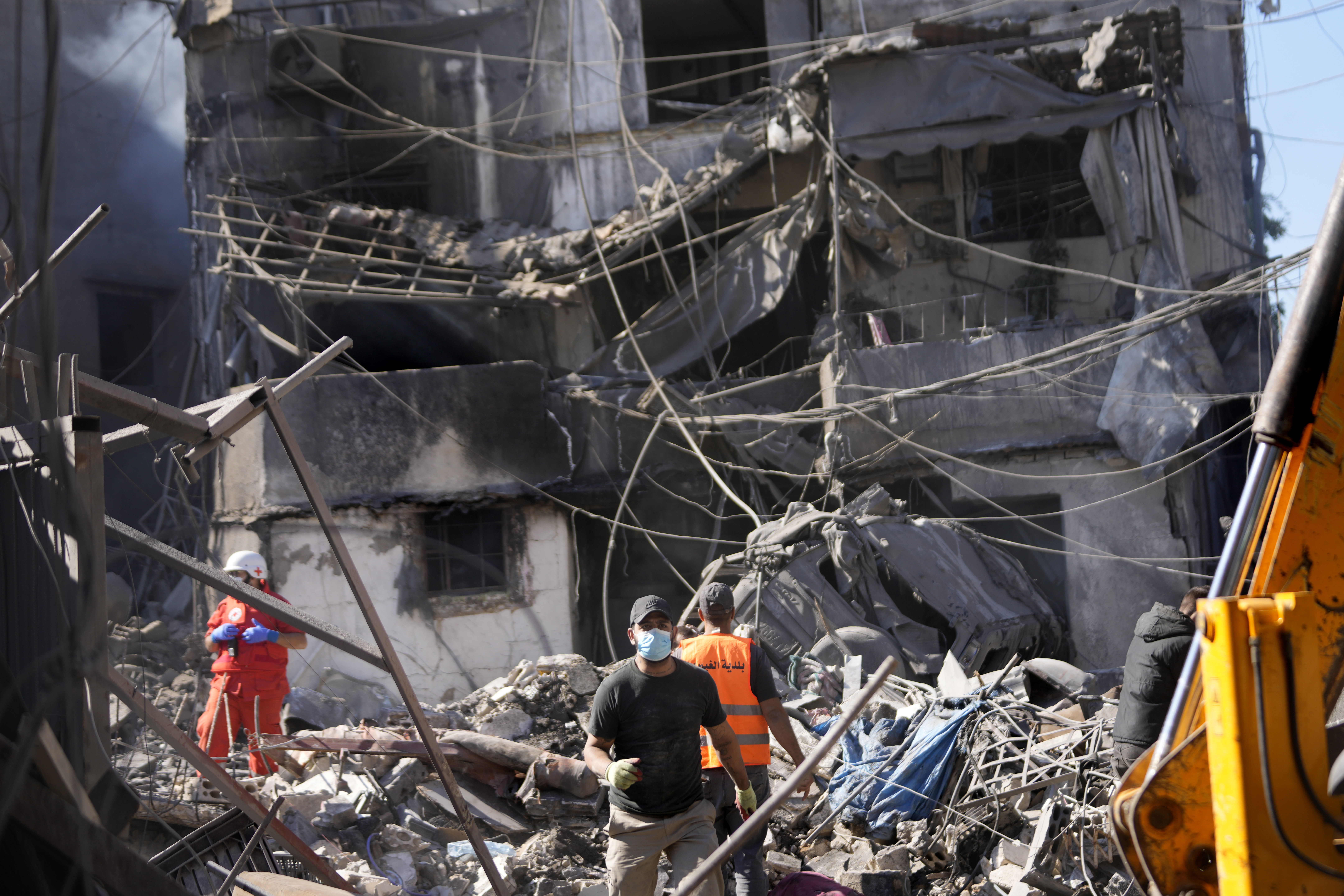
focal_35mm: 70
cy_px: 448
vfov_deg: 19.5
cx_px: 672
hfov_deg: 28.8
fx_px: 2613
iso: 200
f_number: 2.8
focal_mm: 70
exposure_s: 1/1250
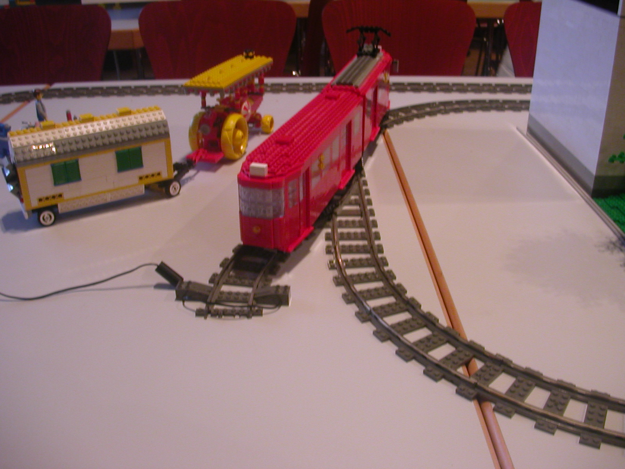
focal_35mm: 37
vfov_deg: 38.7
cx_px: 312
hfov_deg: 50.1
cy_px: 234
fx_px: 668
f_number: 2.7
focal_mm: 5.6
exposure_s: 1/30.5
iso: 100
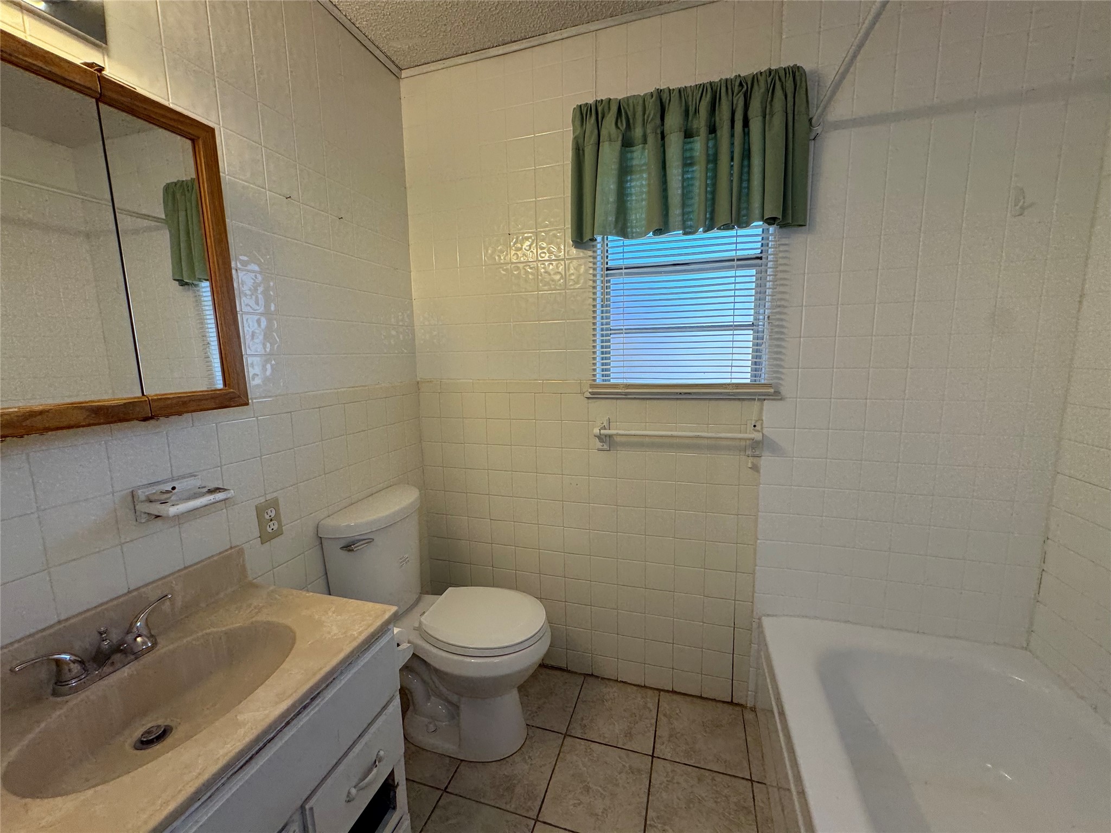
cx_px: 556
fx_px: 449
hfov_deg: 102.1
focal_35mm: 14
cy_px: 416
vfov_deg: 85.7
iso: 80
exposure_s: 1/120
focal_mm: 2.22
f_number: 2.2
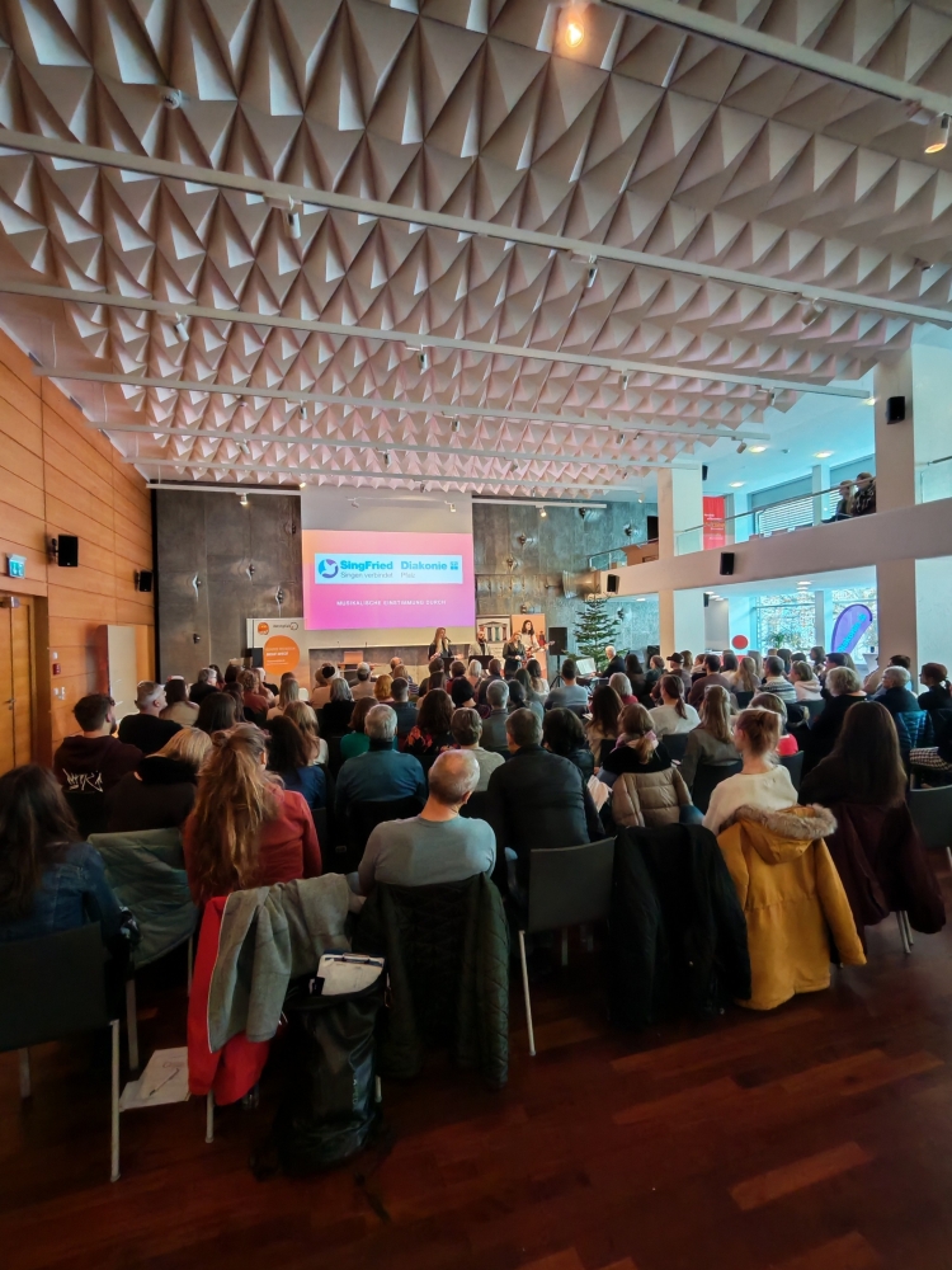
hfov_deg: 78.1
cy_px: 635
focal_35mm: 16
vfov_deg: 94.5
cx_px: 476
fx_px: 587
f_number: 2.2
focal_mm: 1.96
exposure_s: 1/14
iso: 400
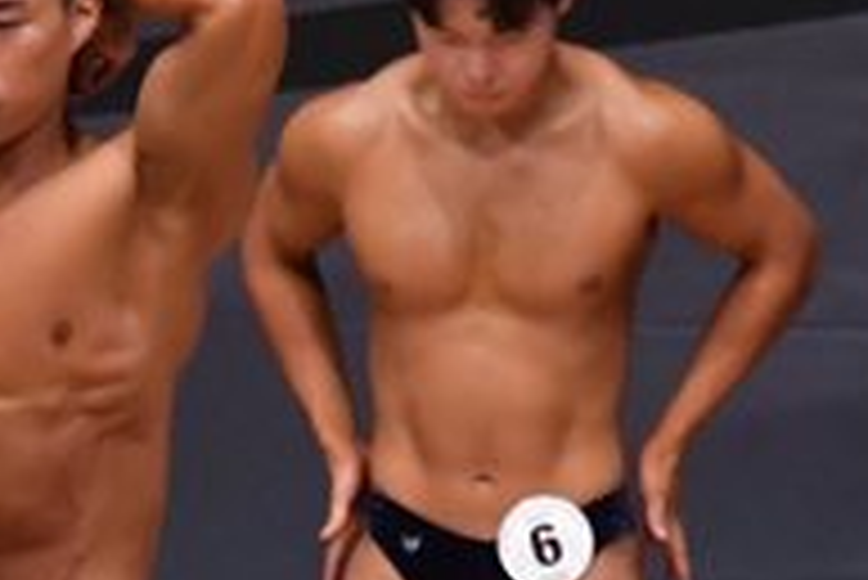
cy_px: 895
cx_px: 155
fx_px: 24635
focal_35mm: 1021
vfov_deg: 1.3
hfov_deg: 2.0
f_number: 5.6
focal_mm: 170
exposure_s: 1/400
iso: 6400
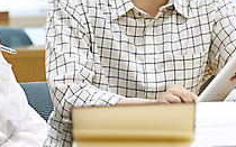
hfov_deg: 8.5
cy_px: -6
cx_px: 32
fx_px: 1588
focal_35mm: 247
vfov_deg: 5.3
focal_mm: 85
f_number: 2.8
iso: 1000
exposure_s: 1/160
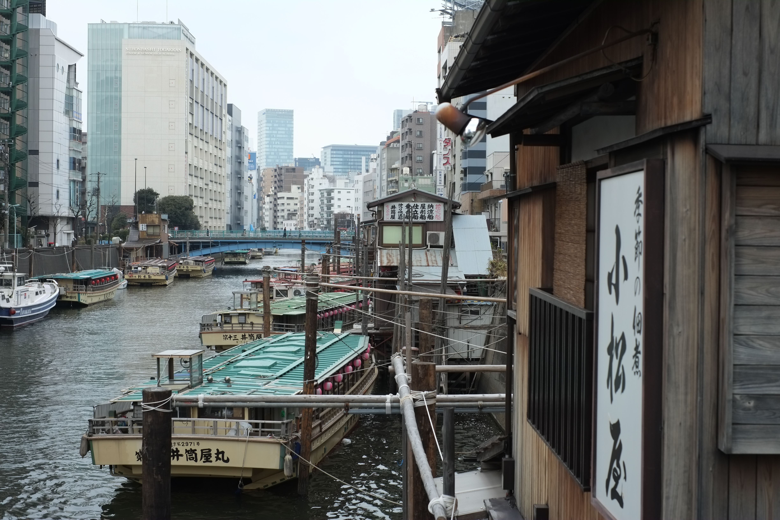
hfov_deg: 37.5
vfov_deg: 25.5
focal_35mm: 53
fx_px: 1148
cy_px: 260
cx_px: 390
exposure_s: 1/160
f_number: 5
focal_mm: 35
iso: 200
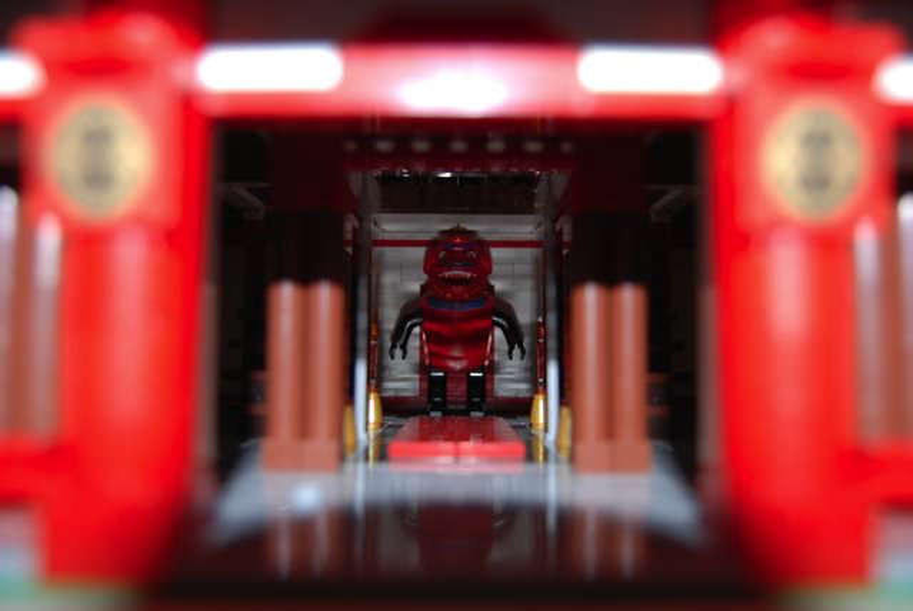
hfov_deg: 61.9
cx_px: 456
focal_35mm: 30
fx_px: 762
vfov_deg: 43.7
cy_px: 306
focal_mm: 20
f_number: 3.8
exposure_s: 1/60
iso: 200
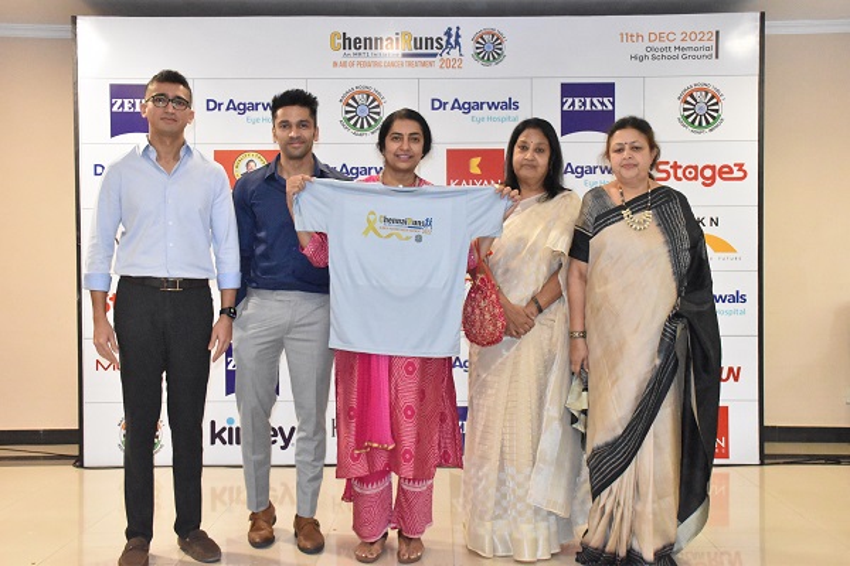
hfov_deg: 49.6
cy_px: 283
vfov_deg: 34.2
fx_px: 921
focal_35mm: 39
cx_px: 425
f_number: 5.6
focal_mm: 26
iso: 10000
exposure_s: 1/100
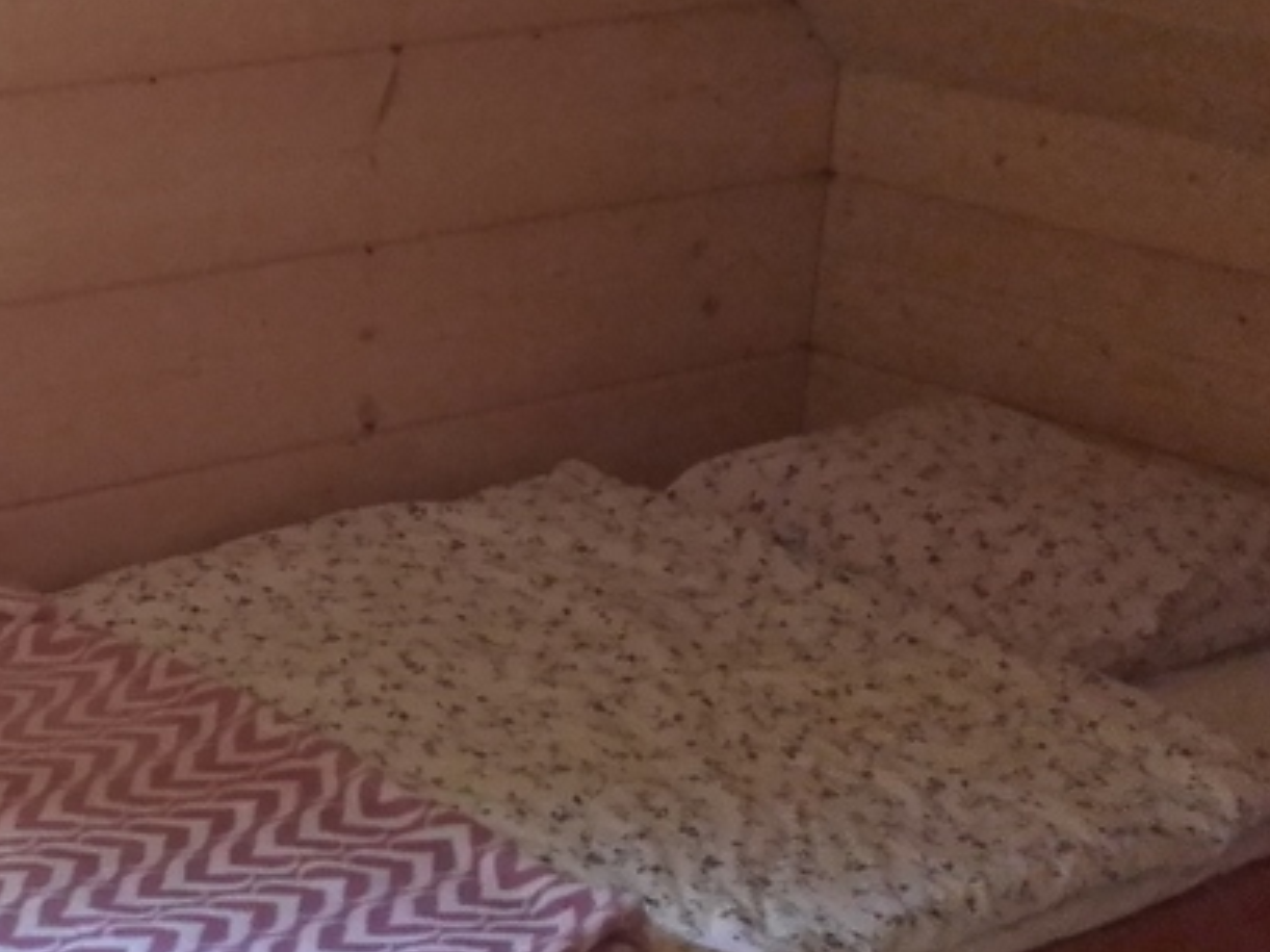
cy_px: 184
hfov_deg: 23.1
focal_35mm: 78
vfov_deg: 18.7
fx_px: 2861
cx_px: -215
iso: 350
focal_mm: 3.3
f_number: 2.2
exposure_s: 1/8
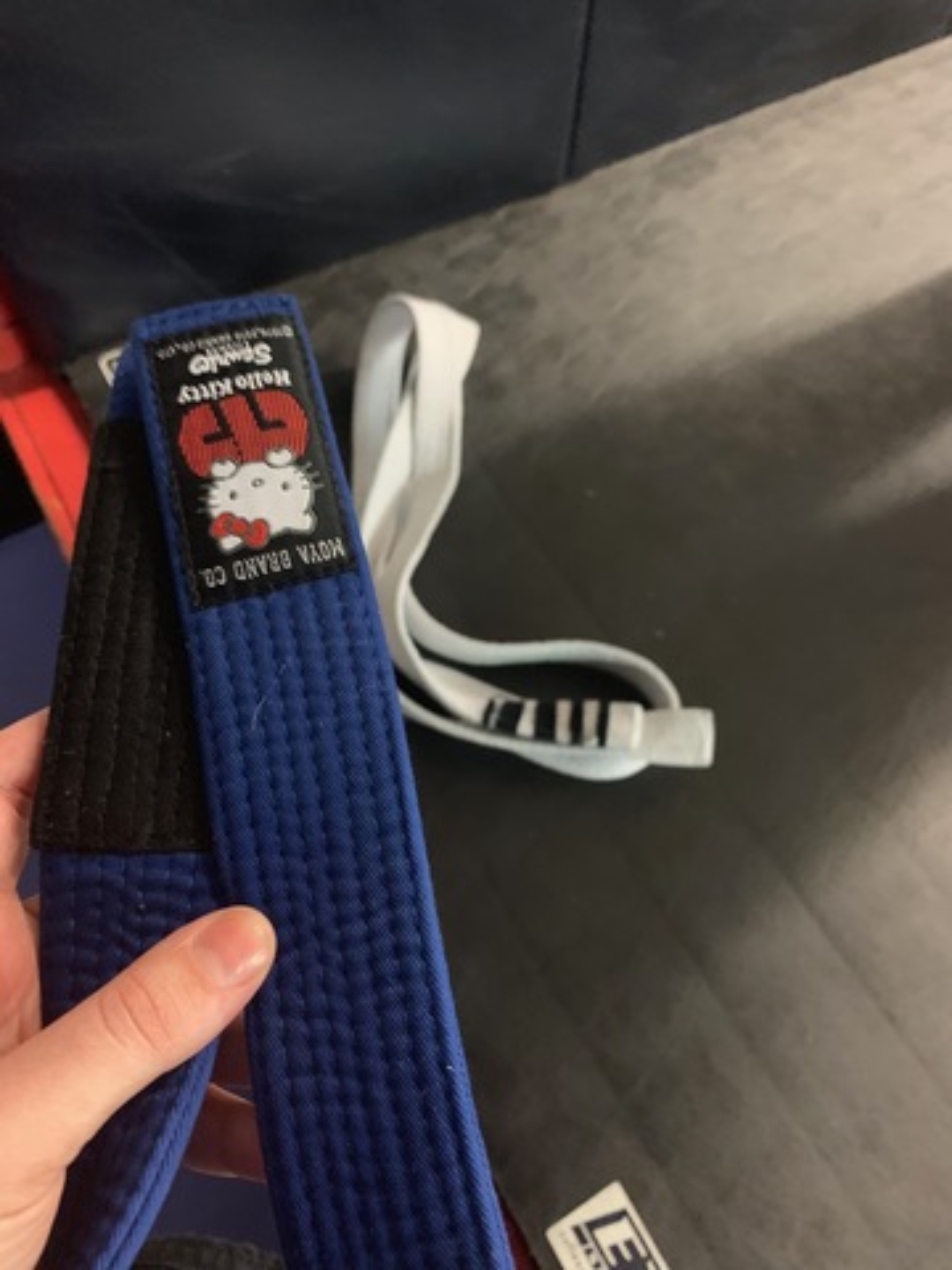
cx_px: 476
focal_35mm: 26
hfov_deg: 53.1
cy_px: 635
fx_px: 953
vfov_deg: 67.3
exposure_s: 1/17
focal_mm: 4.25
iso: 640
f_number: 1.8
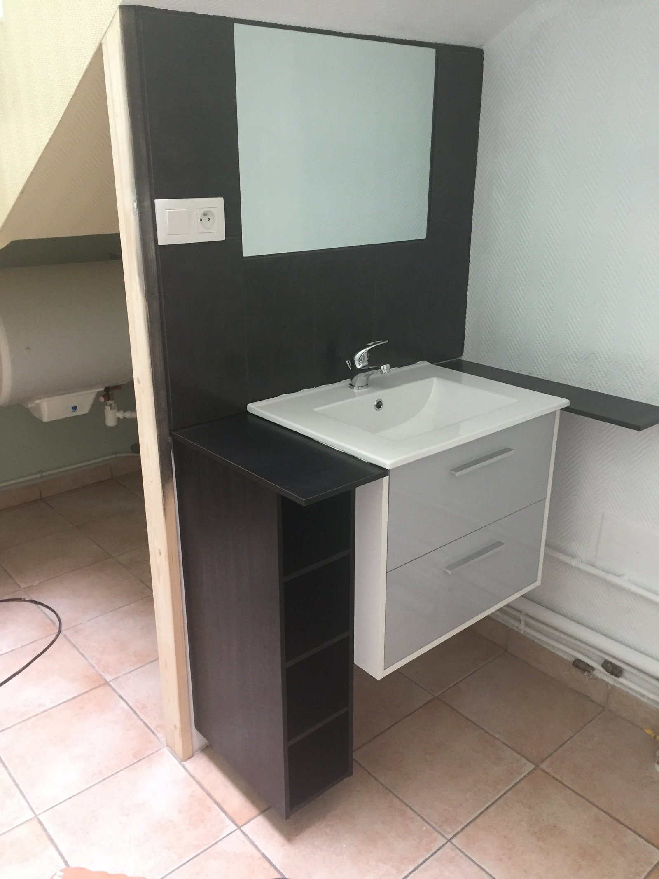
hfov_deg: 48.2
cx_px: 330
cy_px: 440
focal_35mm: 29
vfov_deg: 61.7
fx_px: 736
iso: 160
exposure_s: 1/33
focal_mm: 4.15
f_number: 2.2
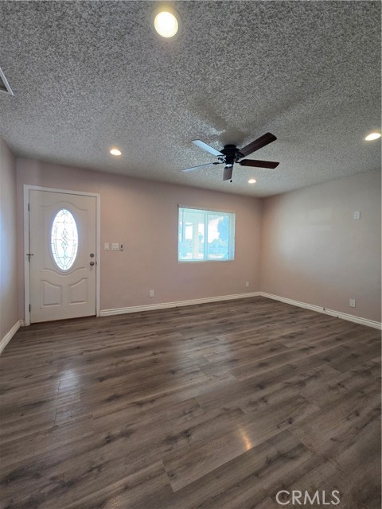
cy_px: 254
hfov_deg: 89.9
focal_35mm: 13
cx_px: 191
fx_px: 191
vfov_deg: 106.2
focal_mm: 2.2
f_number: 2.2
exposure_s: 1/60
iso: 100
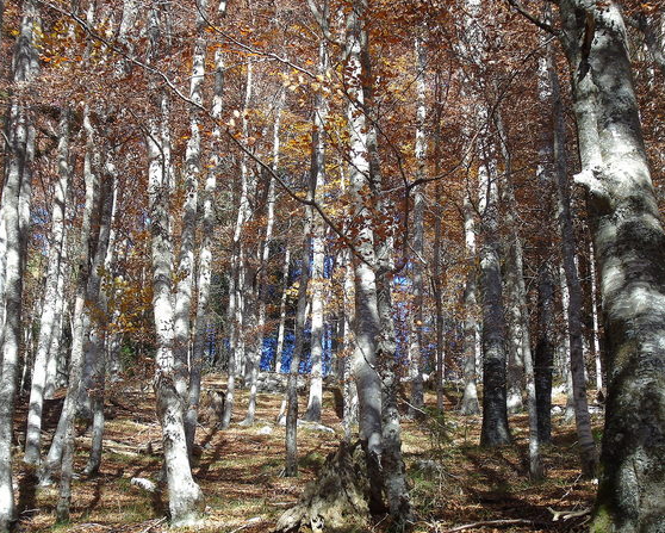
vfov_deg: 17.9
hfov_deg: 22.2
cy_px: 267
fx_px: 1693
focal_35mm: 86
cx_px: 310
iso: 80
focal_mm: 15
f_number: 4.8
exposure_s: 1/60
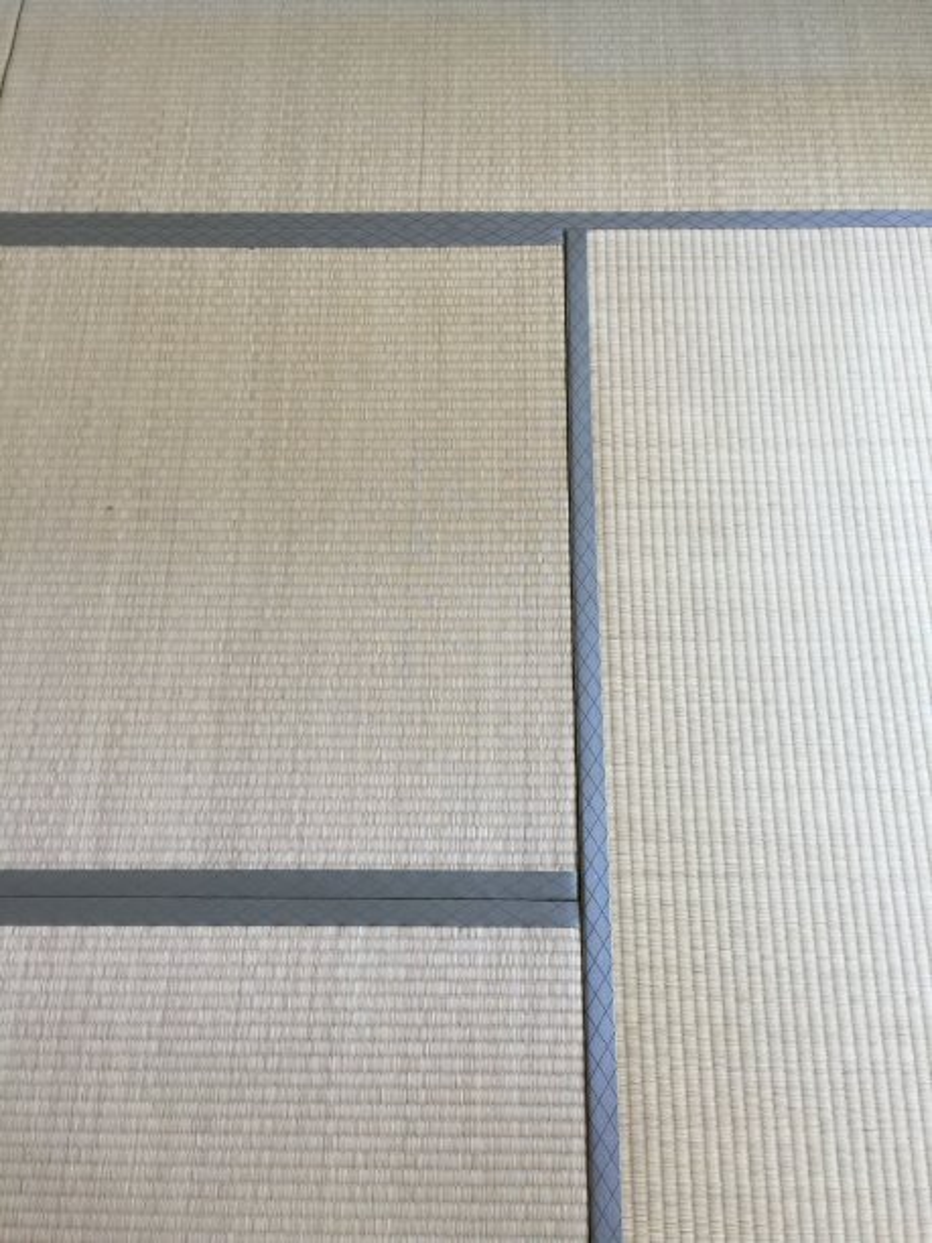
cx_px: 466
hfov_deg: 48.2
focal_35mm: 29
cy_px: 622
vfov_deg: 61.7
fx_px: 1041
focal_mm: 4.15
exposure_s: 1/30
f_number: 2.2
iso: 40
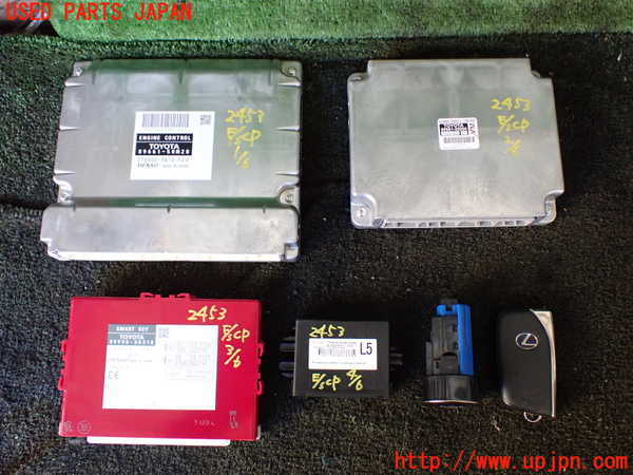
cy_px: 238
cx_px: 316
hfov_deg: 60.0
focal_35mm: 30
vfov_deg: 46.8
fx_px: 549
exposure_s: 1/125
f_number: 2.3
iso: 400
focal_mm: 5.4
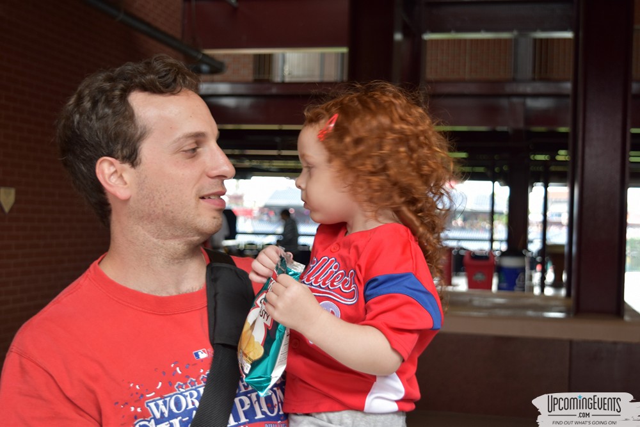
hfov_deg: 37.8
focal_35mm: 52
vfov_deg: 25.8
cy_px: 214
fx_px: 933
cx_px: 320
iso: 400
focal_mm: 35
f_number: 4.5
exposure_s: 1/60
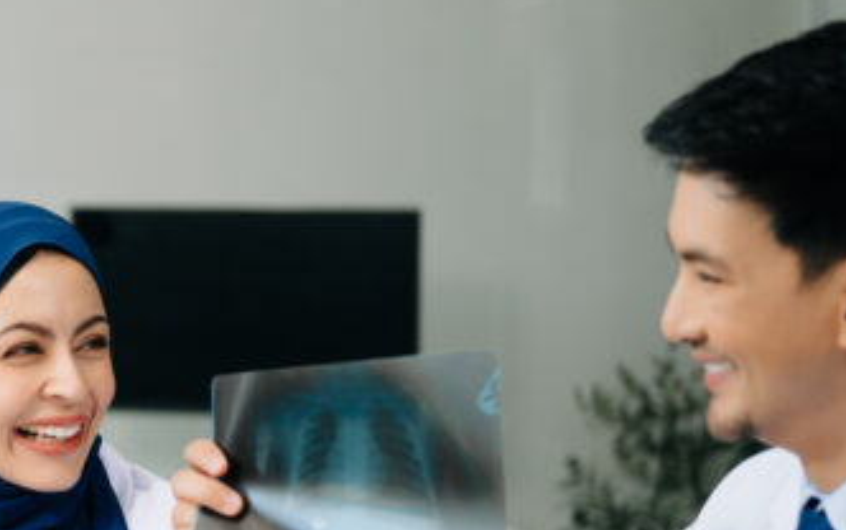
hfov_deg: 12.9
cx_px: -270
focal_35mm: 157
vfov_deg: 8.3
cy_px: 511
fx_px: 3622
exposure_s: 1/320
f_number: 1.8
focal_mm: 50
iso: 320
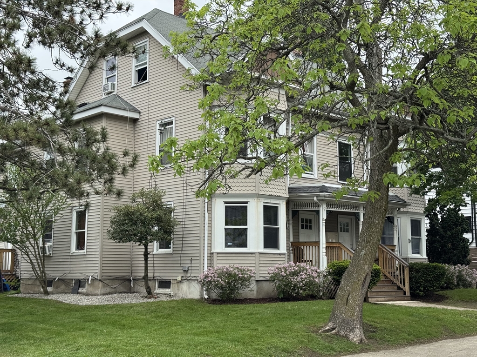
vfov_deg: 30.3
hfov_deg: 39.7
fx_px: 661
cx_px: 238
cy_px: 178
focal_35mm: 48
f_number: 1.78
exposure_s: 1/2110
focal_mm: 6.76
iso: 64
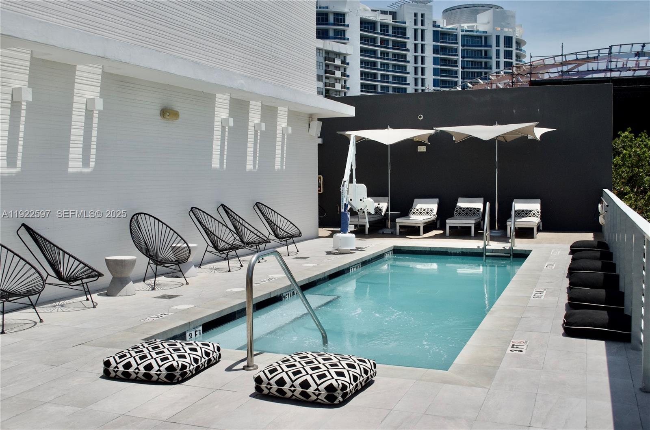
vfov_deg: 36.7
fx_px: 649
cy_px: 215
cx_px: 325
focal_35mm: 36
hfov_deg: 53.2
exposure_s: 1/3200
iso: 400
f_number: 6.3
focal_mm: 24
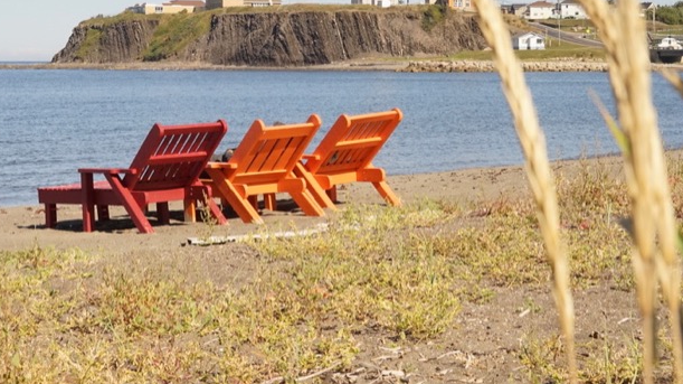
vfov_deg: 13.7
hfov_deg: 24.1
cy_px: 81
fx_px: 1593
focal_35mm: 88
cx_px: 246
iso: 1250
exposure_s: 1/1000
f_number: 14
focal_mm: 54
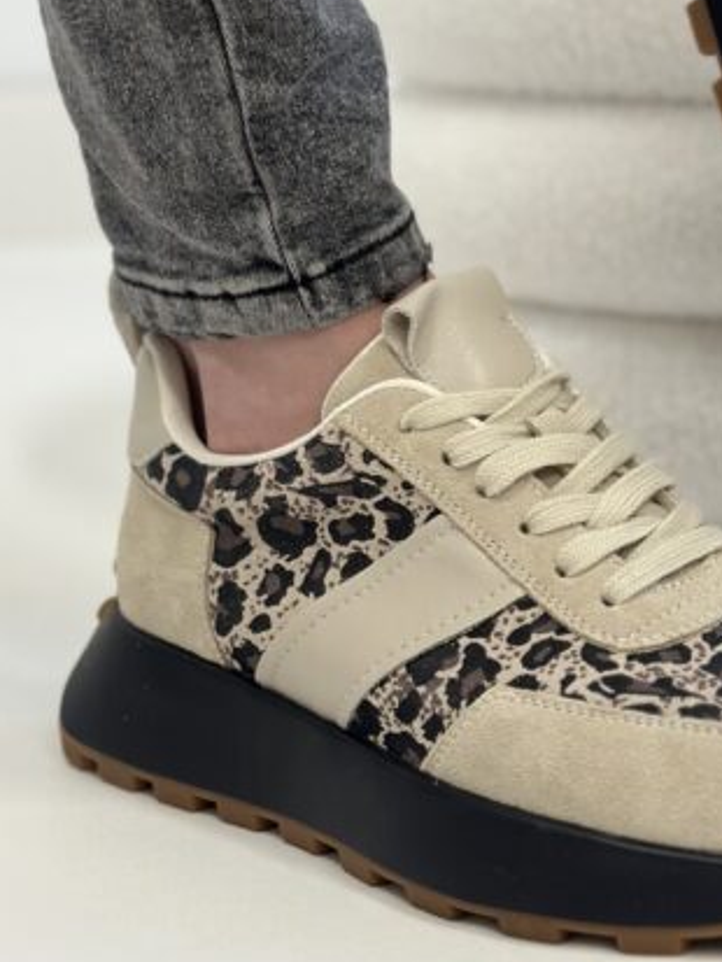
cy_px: 224
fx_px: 2585
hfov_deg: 15.7
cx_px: 689
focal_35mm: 93
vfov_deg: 20.9
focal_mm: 6.86
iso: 125
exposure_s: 1/100
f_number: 1.78
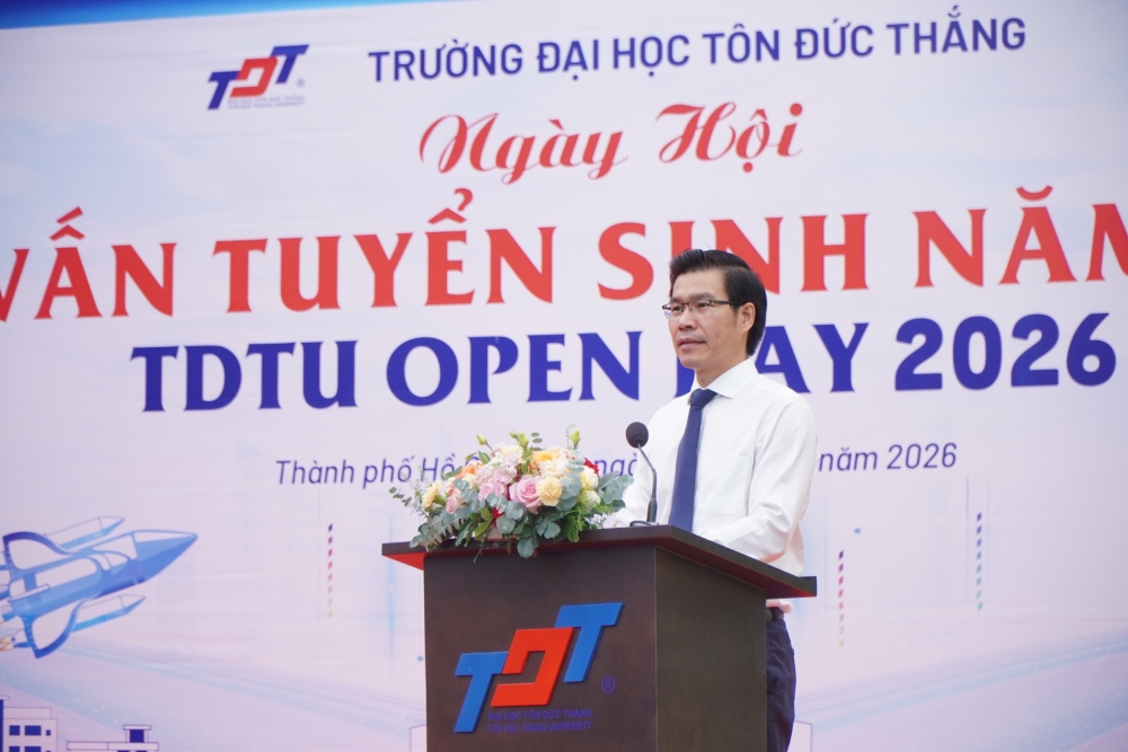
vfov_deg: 9.2
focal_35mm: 148
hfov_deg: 13.8
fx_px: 4653
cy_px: 376
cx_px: 564
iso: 400
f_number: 4
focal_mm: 99
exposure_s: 1/500
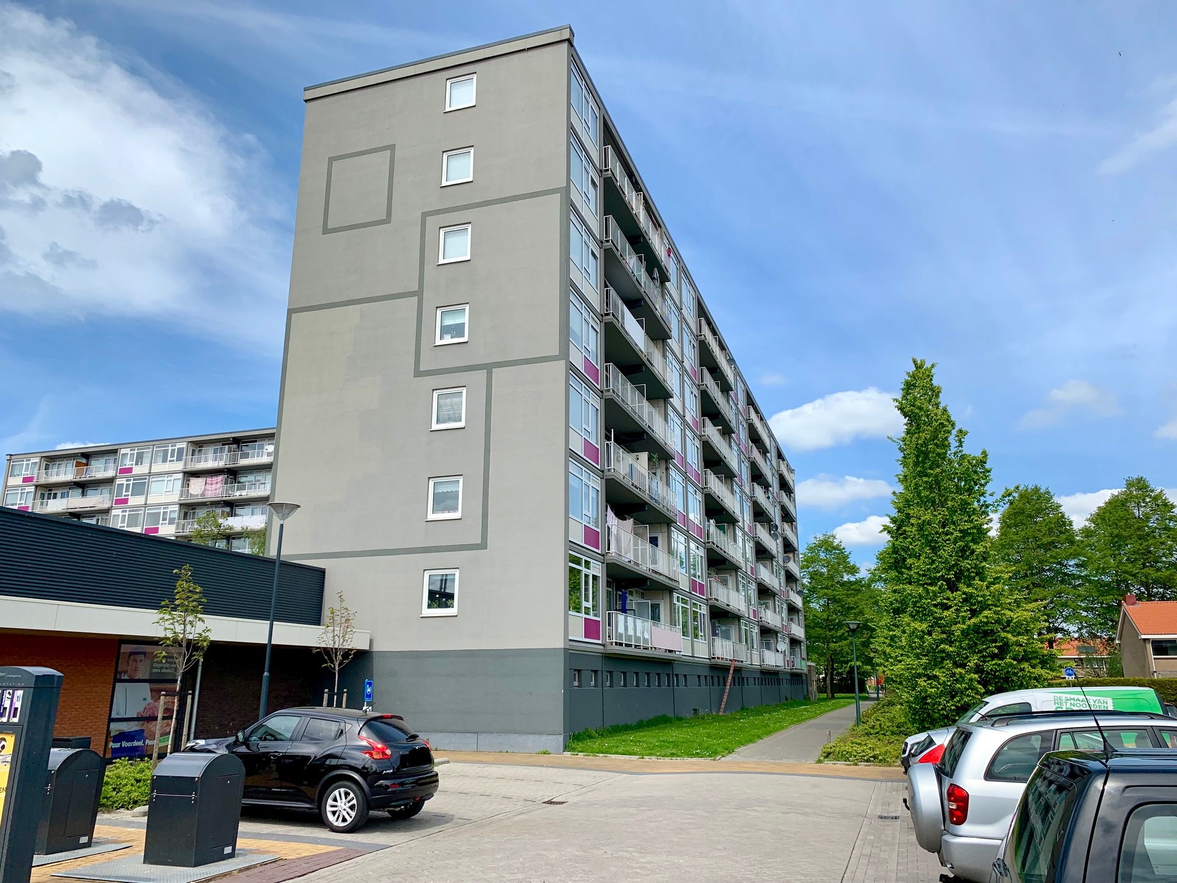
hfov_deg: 67.3
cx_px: 588
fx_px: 884
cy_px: 442
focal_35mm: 26
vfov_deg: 53.1
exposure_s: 1/1748
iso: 25
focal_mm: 4.25
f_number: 1.8
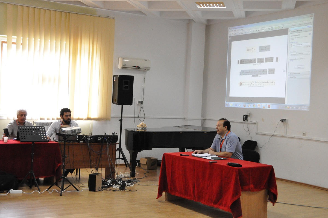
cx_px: 164
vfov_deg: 28.0
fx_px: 437
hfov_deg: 41.2
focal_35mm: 48
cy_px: 109
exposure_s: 1/60
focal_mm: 32
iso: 3200
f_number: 4.8
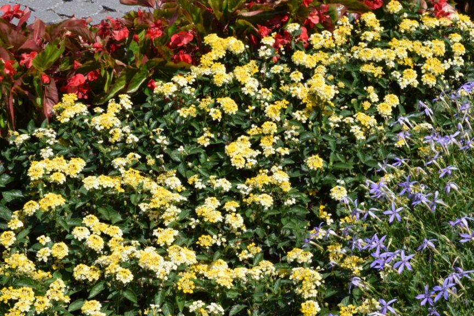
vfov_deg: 16.6
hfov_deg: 24.6
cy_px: 158
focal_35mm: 82
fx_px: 1086
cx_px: 237
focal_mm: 55
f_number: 29
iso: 200
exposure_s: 1/60
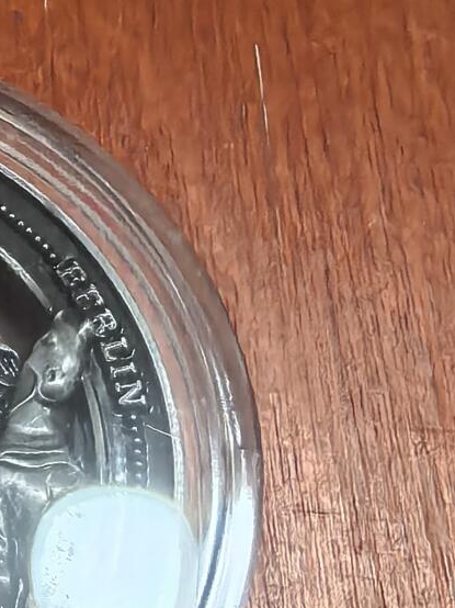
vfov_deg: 24.8
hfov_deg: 16.9
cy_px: 442
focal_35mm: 78
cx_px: -253
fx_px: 1368
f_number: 2.2
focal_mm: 1.68
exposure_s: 1/40
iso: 250
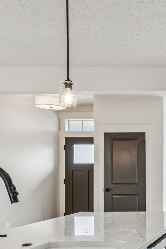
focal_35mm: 42
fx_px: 293
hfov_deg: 24.7
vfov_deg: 45.1
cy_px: 173
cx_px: 246
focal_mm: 15.9
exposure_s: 1/25
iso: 400
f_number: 13
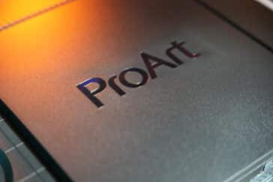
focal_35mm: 75
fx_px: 569
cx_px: 128
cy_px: 92
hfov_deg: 27.0
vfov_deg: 18.2
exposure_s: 1/80
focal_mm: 70
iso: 640
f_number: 2.8
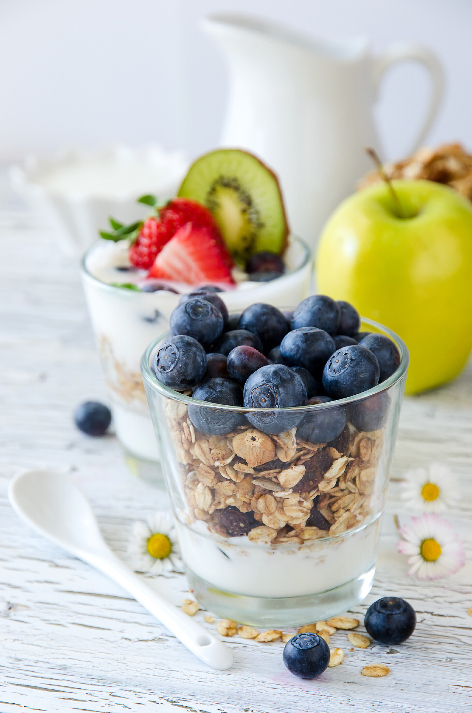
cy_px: 356
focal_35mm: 102
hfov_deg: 13.4
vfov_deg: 20.1
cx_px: 236
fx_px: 2015
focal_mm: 68
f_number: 7.1
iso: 125
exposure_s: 1/20
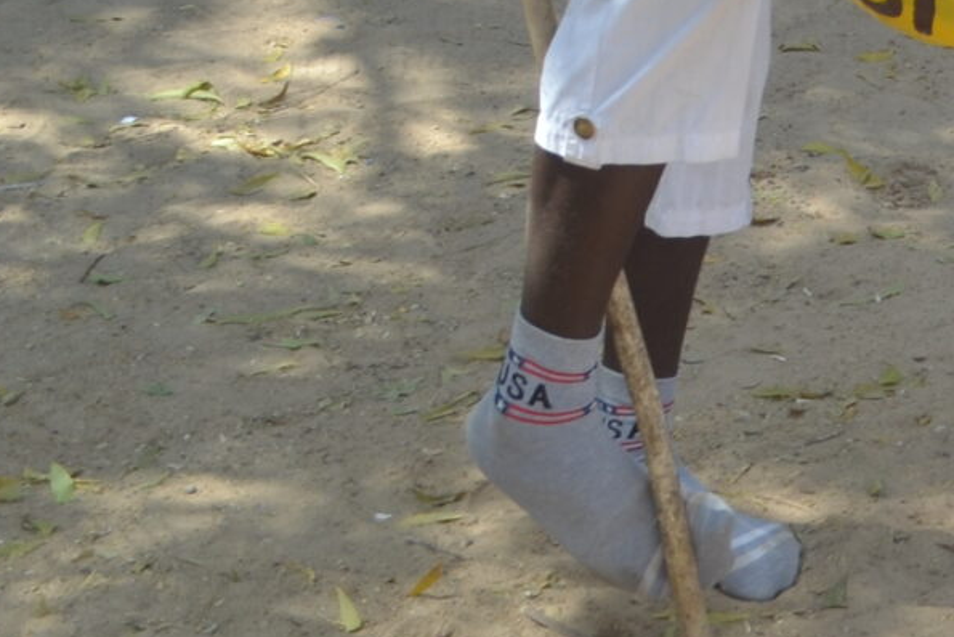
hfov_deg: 13.4
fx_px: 3419
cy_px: -359
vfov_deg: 10.2
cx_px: 1956
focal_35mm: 129
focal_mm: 20
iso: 100
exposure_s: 1/160
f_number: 6.3
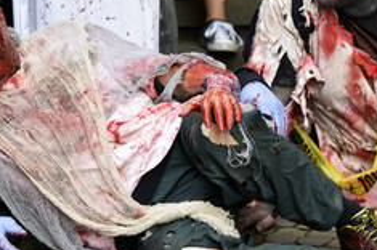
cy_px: 114
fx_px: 1569
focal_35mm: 150
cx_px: 232
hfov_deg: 13.7
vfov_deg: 9.1
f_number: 5
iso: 400
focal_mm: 78
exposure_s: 1/100
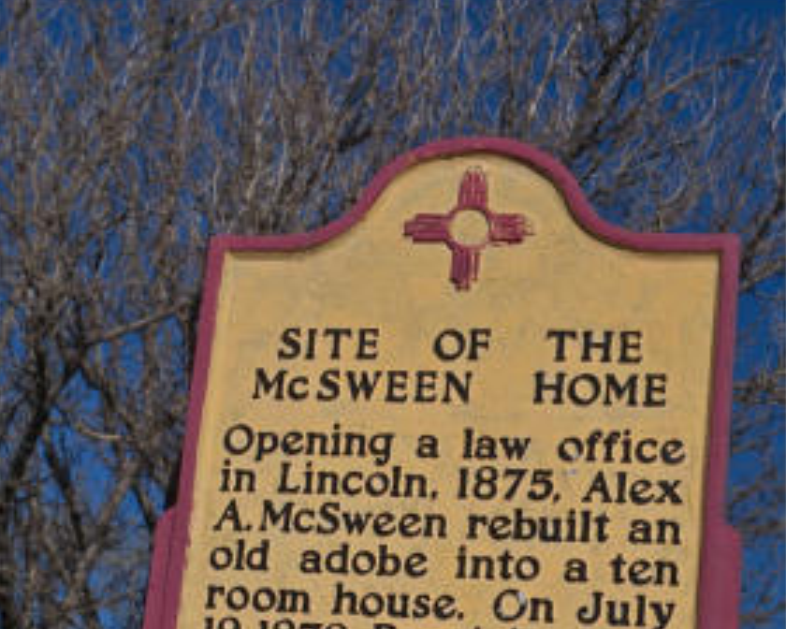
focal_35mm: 95
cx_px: 390
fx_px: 2210
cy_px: 517
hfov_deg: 20.2
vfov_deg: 16.1
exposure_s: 1/800
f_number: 11
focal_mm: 36
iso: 200
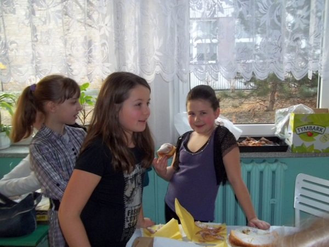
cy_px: 124
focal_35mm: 32
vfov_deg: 44.2
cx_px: 164
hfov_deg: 56.8
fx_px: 304
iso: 160
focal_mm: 5.7
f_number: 2.9
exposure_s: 1/30
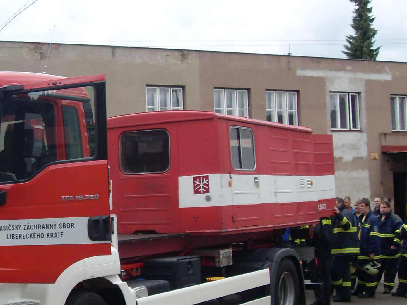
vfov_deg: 21.3
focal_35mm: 69
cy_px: 192
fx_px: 811
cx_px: 97
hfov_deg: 27.7
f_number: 7
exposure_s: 1/90
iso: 80
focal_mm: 6.3
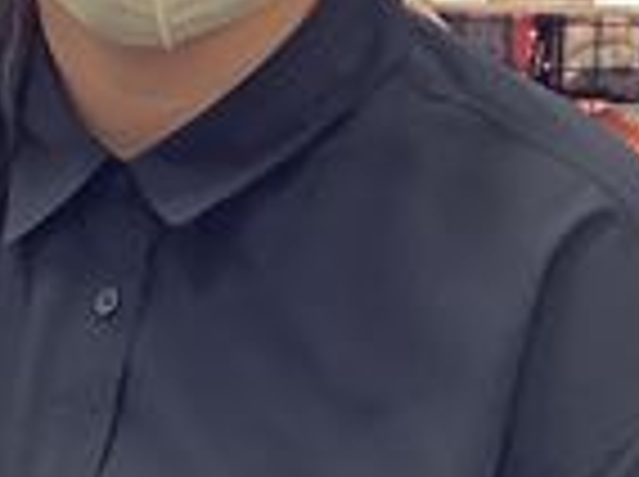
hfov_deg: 15.0
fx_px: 2414
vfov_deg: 11.3
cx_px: 176
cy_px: 310
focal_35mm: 131
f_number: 2.4
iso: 160
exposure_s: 1/60
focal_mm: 3.3
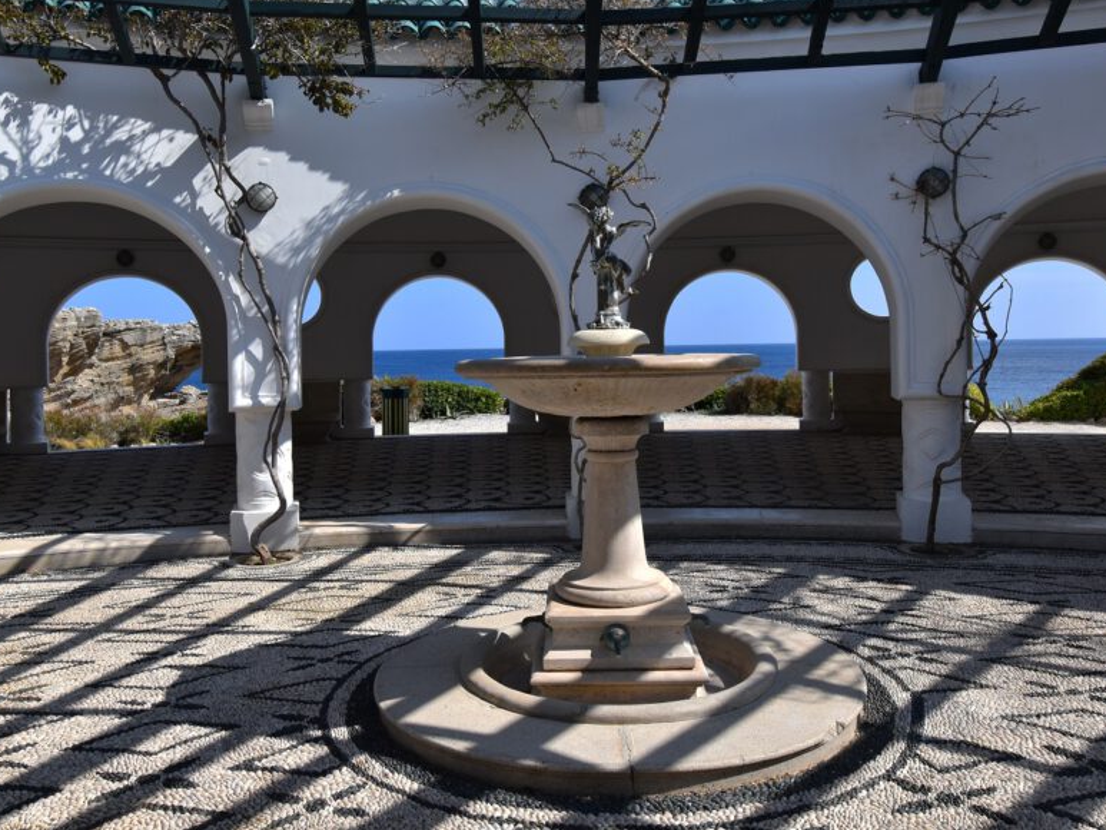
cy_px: 345
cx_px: 554
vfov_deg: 48.6
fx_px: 915
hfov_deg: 62.3
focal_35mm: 29
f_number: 10
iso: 200
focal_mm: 15
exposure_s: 1/400
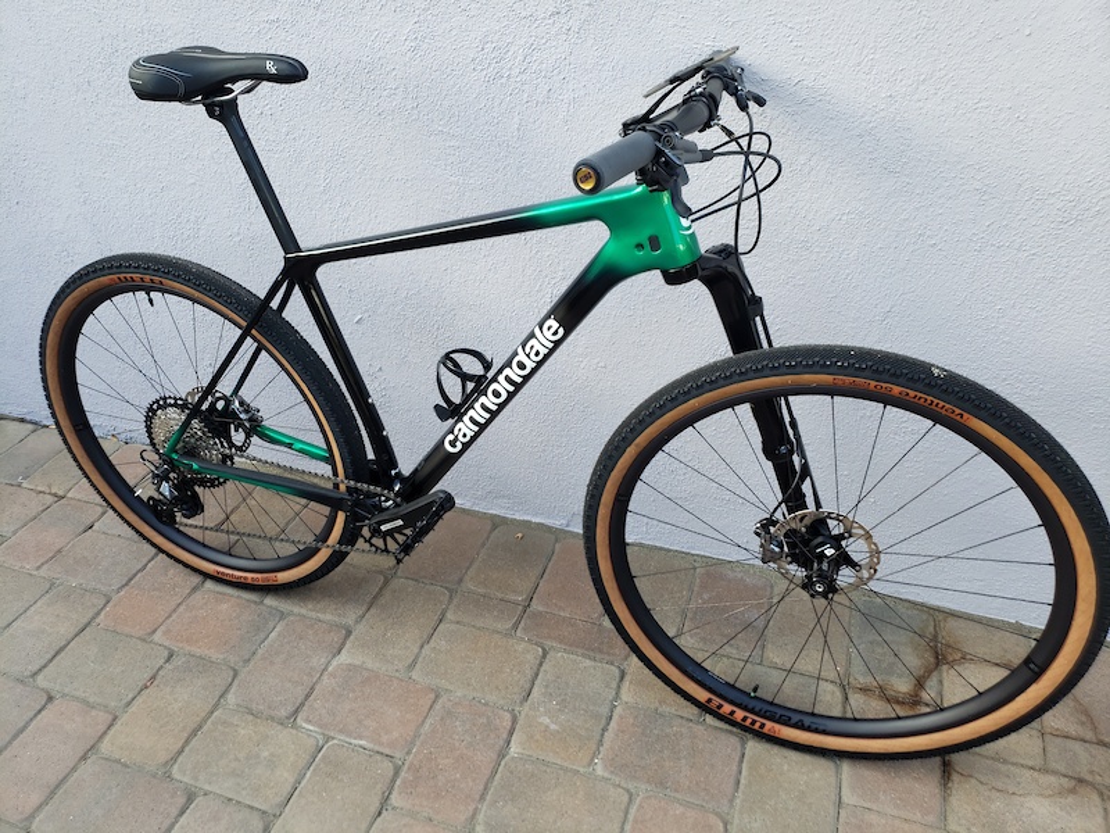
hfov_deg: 67.3
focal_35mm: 26
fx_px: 834
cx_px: 555
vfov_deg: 53.1
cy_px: 416
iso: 50
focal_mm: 4.3
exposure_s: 1/250
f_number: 1.5
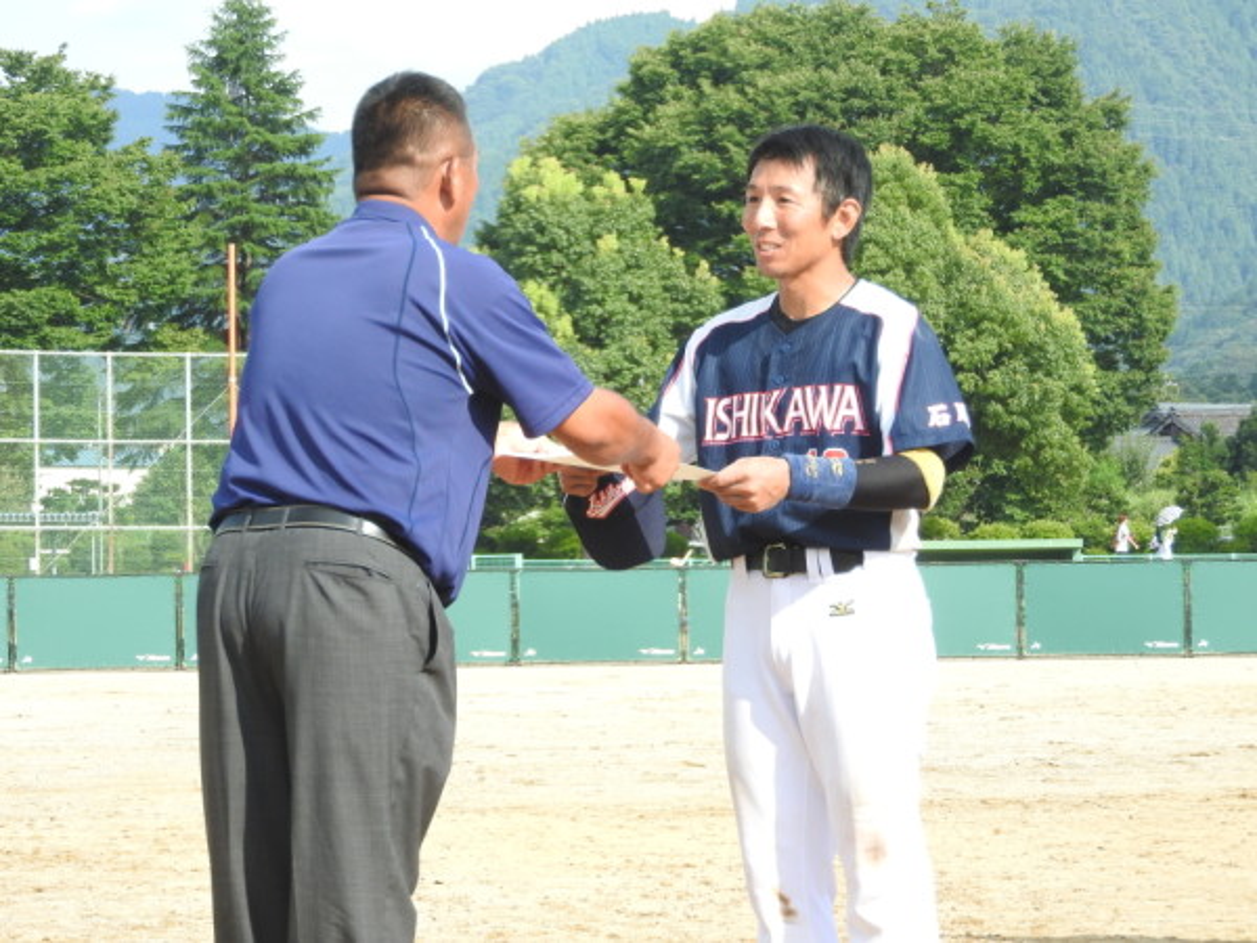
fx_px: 7263
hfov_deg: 9.9
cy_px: 472
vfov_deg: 7.4
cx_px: 628
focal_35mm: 200
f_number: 5.3
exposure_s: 1/160
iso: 100
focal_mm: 35.8
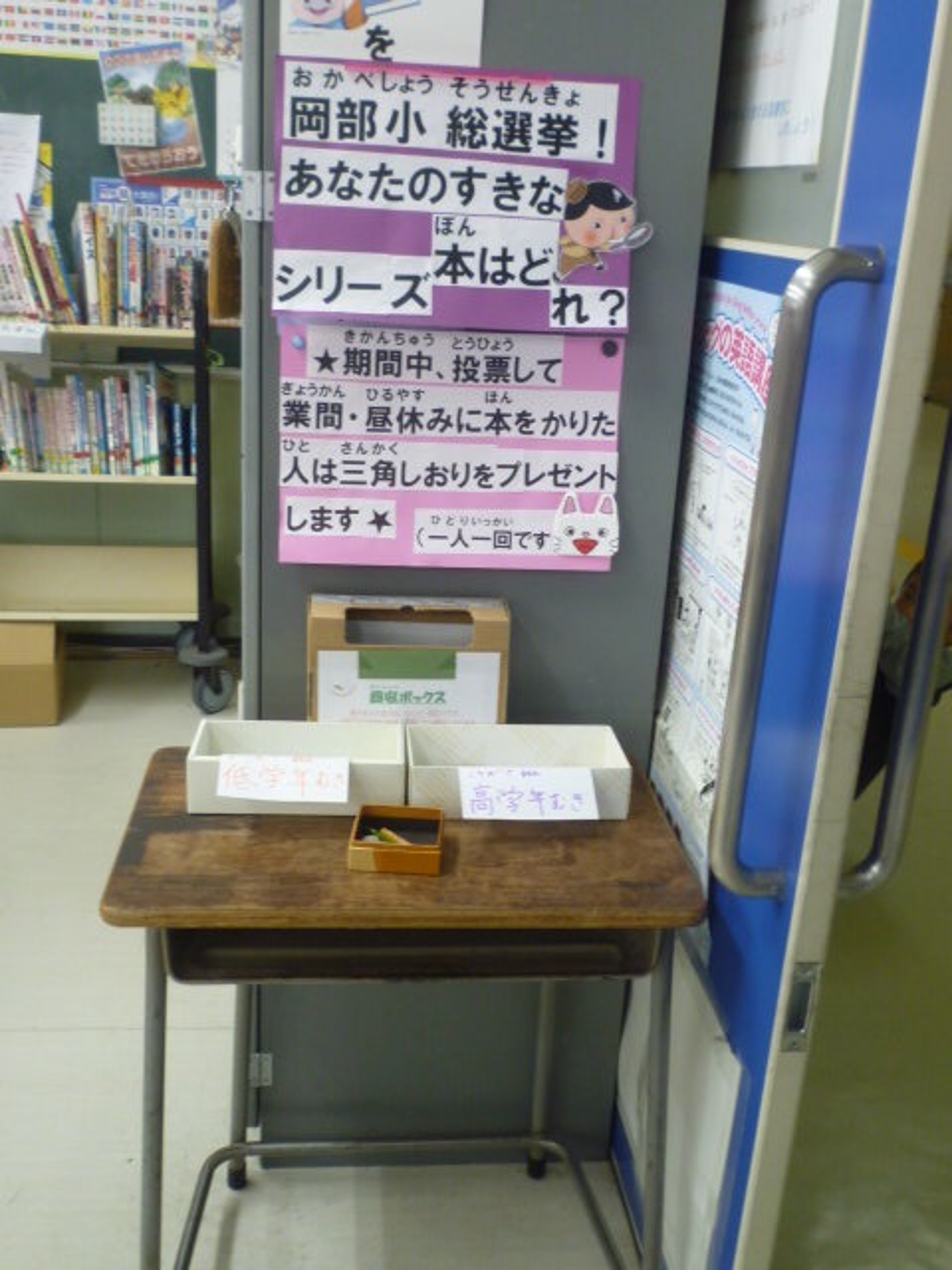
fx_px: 1320
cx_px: 476
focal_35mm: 36
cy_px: 635
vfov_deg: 51.4
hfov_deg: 39.7
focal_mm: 4.4
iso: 125
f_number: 2.8
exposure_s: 1/30
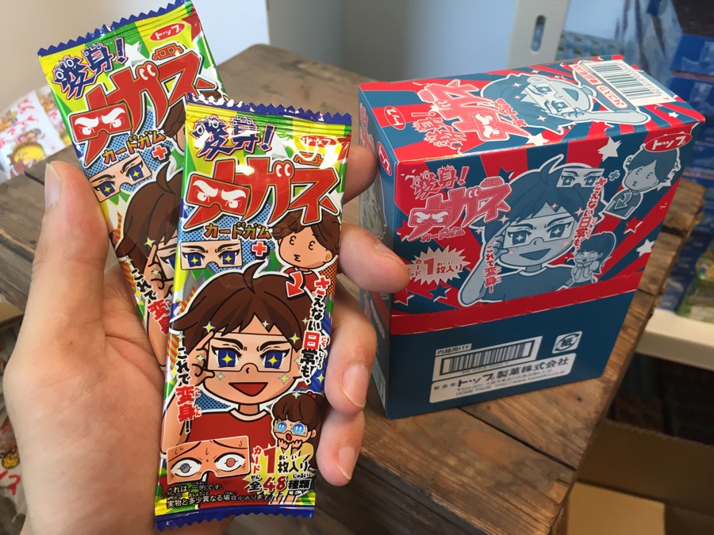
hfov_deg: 61.7
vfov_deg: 48.2
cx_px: 357
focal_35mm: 29
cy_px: 268
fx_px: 598
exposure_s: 1/40
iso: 40
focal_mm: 4.15
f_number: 2.2
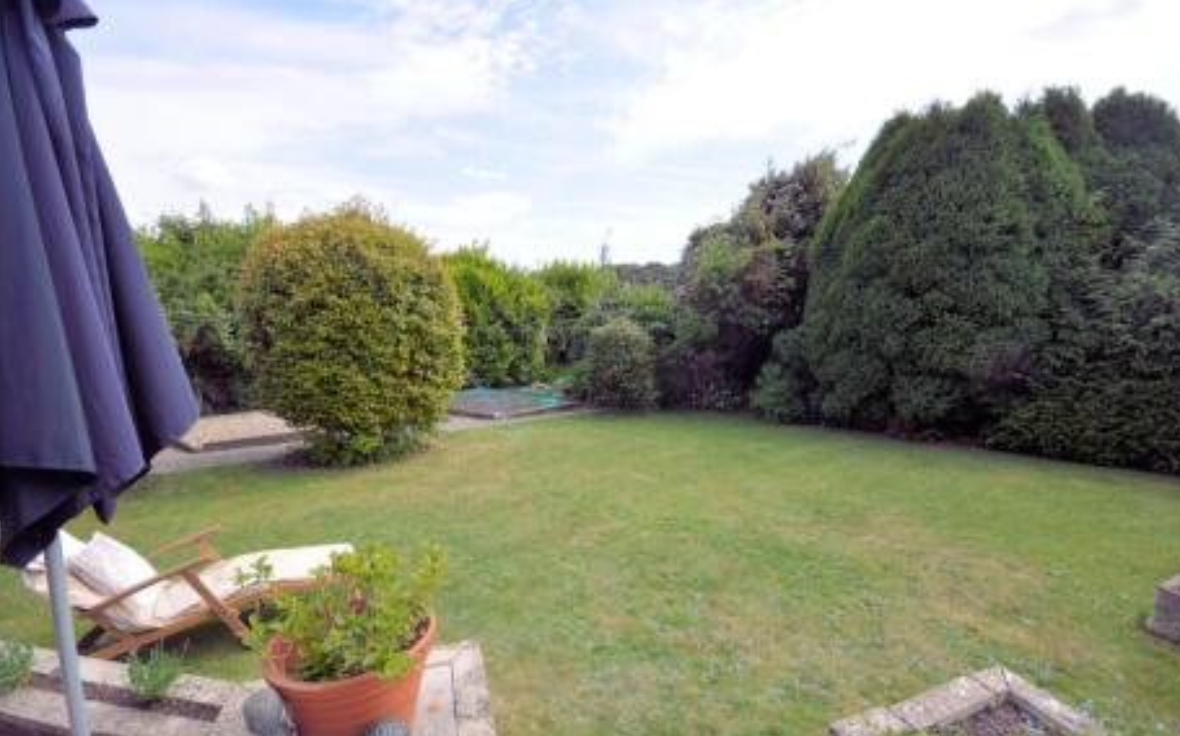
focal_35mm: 16
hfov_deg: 97.8
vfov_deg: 71.0
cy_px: 406
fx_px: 514
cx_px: 609
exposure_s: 1/500
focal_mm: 10
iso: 400
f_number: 8
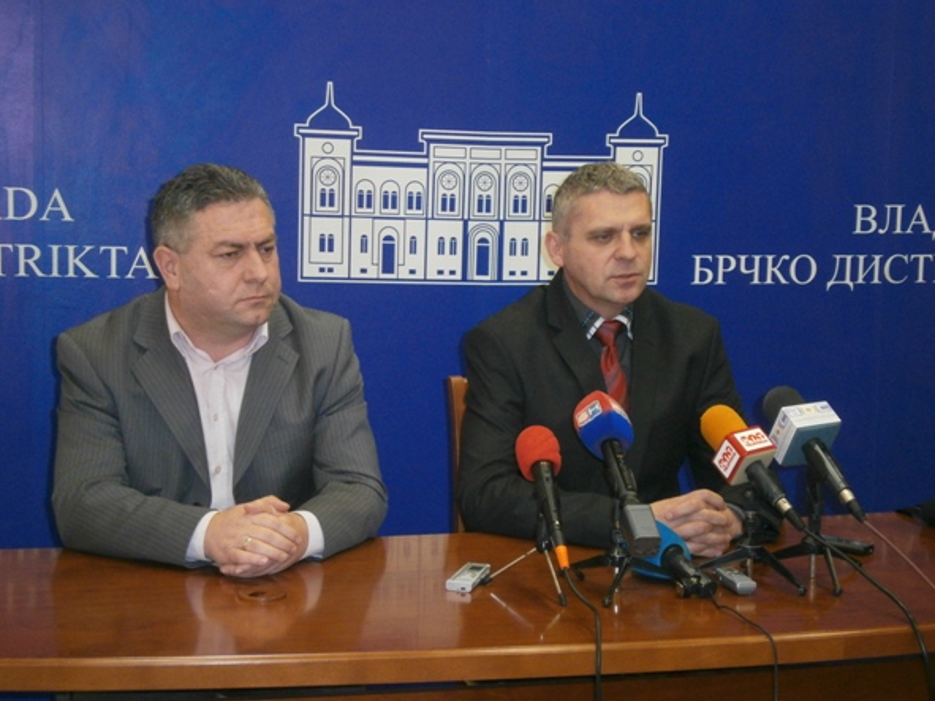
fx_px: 1755
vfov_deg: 22.6
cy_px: 366
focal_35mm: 65
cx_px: 432
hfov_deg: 29.8
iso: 320
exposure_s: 1/50
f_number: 3.9
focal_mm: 10.7
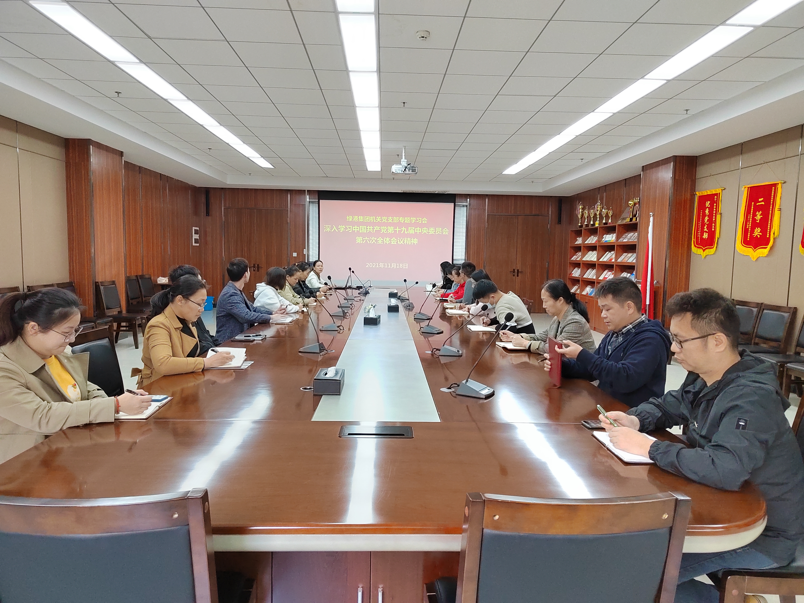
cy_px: 302
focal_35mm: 23
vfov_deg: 58.9
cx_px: 402
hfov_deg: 73.9
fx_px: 534
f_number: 1.9
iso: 1691
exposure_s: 1/100
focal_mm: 5.52
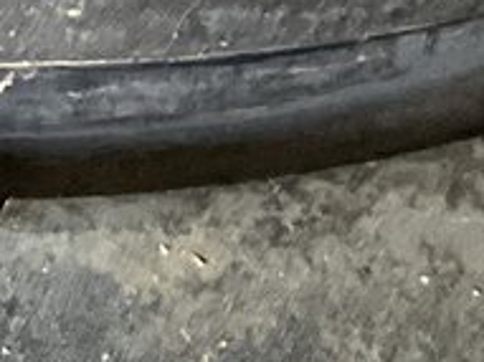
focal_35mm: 230
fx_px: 3214
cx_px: -232
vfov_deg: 6.0
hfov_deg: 8.4
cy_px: -682
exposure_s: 1/60
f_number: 1.8
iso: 250
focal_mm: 3
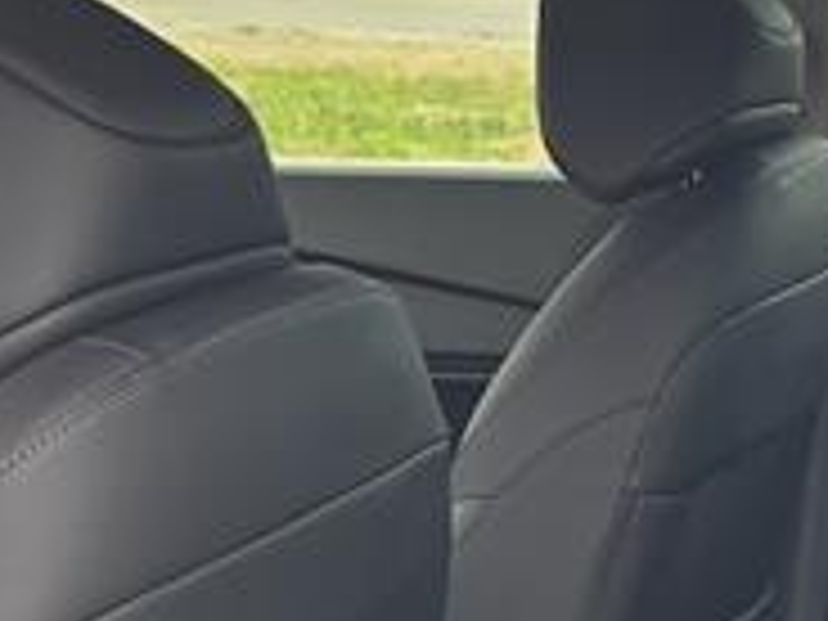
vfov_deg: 16.4
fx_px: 1914
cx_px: 1148
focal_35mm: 80
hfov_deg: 21.5
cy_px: 990
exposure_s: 1/182
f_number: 1.7
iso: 16
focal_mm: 6.3
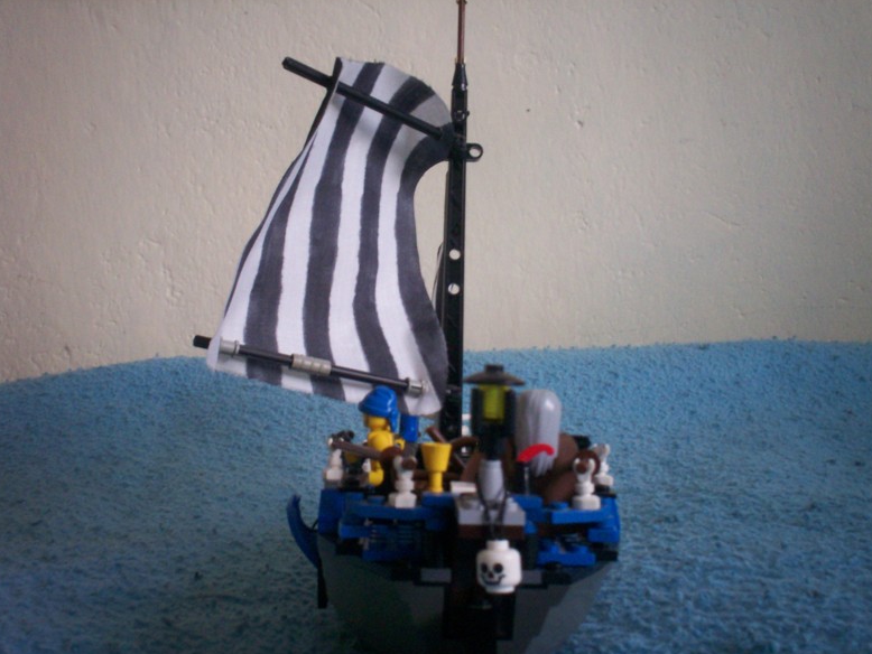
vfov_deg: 38.7
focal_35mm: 37
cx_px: 439
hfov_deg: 50.1
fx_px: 932
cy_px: 331
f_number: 4.5
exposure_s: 1/8
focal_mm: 6
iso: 200
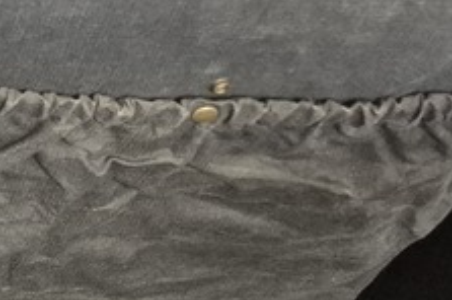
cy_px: 160
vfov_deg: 12.4
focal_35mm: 110
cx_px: -334
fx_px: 1379
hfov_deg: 16.1
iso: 1600
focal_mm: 5.4
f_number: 1.8
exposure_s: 1/100
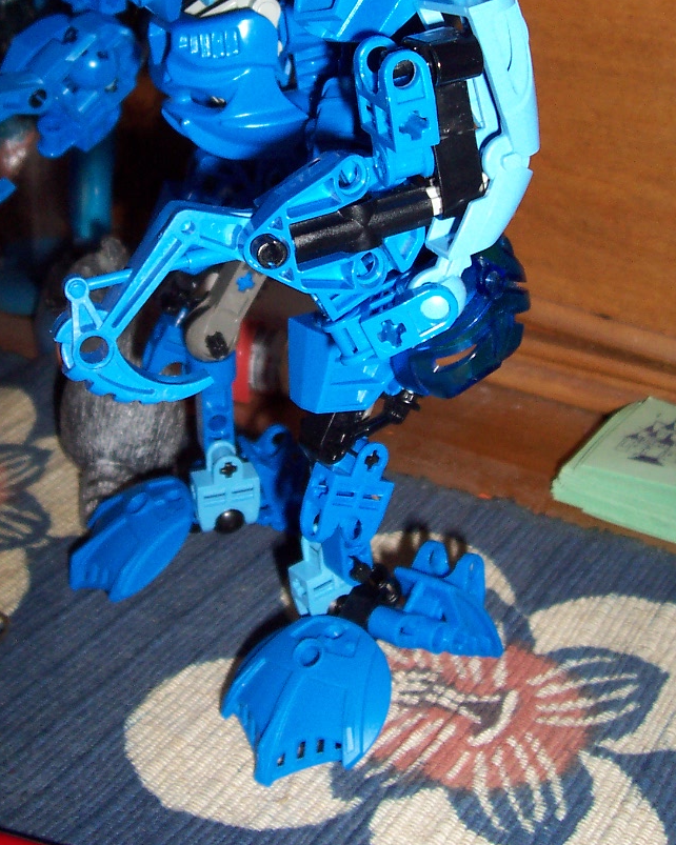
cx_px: 274
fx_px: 1351
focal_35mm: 54
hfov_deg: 28.0
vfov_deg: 34.2
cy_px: 232
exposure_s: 1/60
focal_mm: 5.6
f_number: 2.8
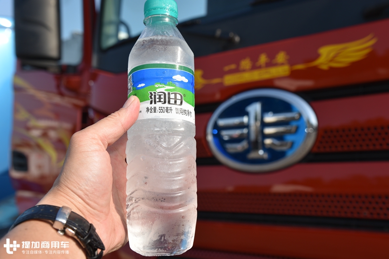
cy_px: 130
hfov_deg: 41.1
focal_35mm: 48
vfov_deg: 28.1
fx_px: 519
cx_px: 194
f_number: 8
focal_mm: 48
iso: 100
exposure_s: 1/200
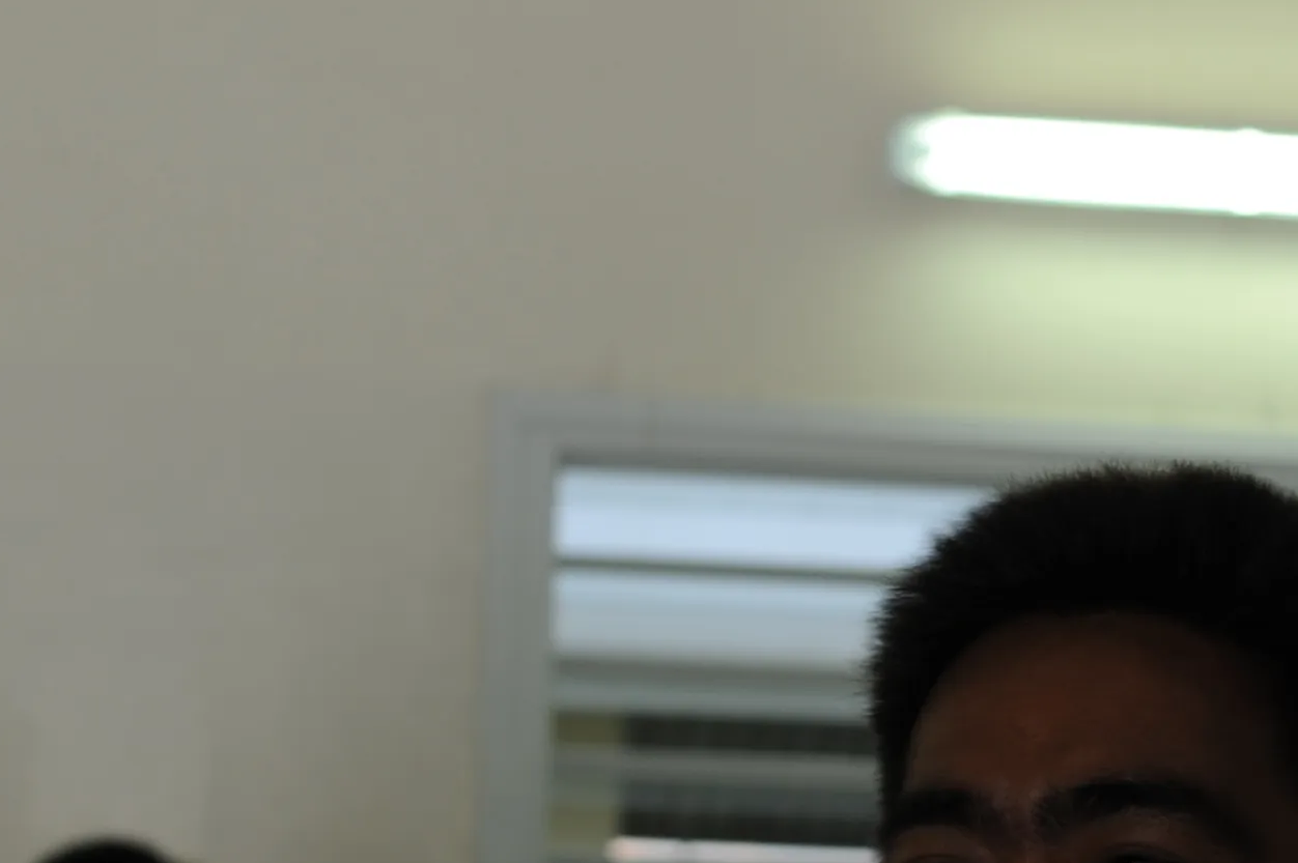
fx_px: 4288
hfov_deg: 17.0
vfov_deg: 11.4
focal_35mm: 119
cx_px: 1120
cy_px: 869
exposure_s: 1/30
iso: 200
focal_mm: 35
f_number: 4
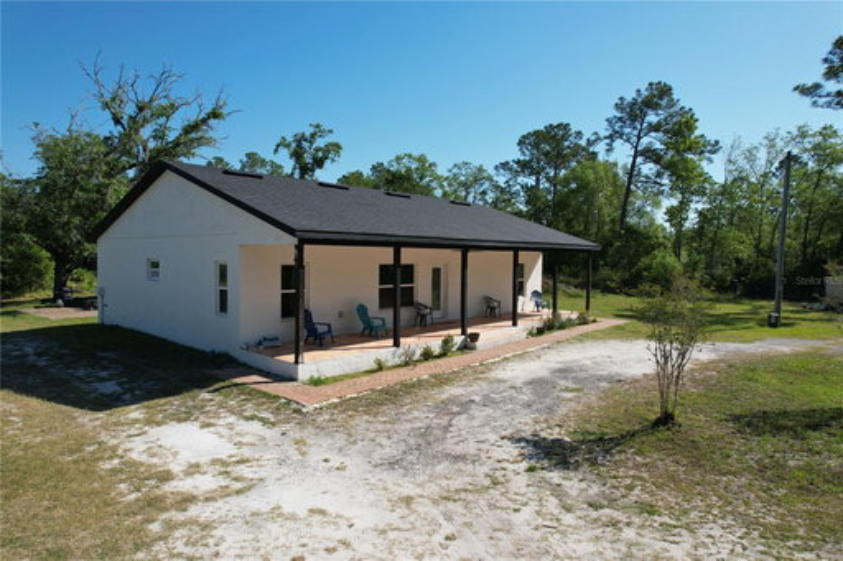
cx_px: 422
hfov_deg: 78.6
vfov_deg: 57.2
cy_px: 280
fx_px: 515
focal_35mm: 22
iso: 120
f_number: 2.8
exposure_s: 1/2000
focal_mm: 8.38
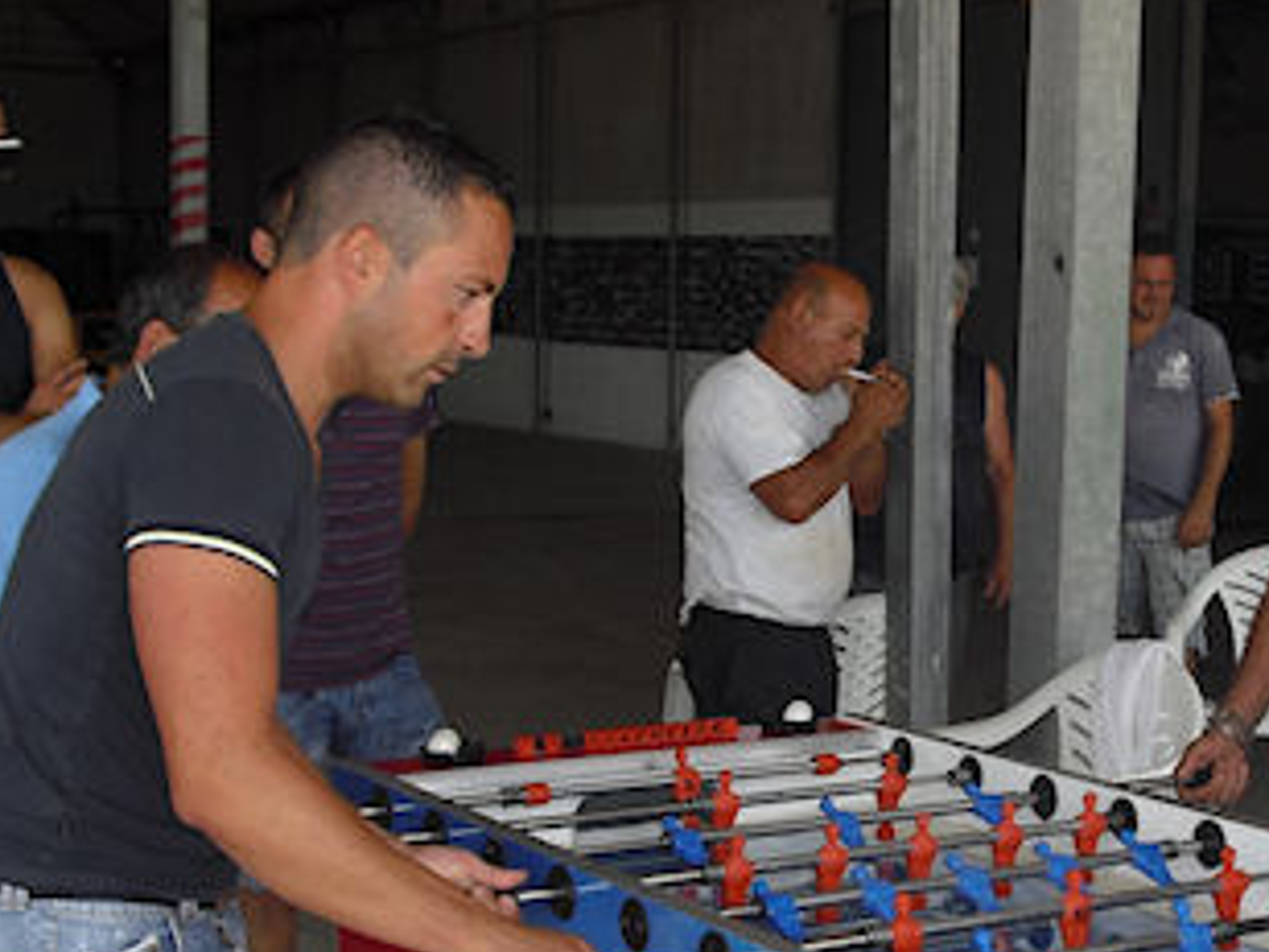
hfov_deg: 27.9
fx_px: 2529
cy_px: 668
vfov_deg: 21.2
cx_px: 878
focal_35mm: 69
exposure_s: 1/250
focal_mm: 6.3
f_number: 3.1
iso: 64
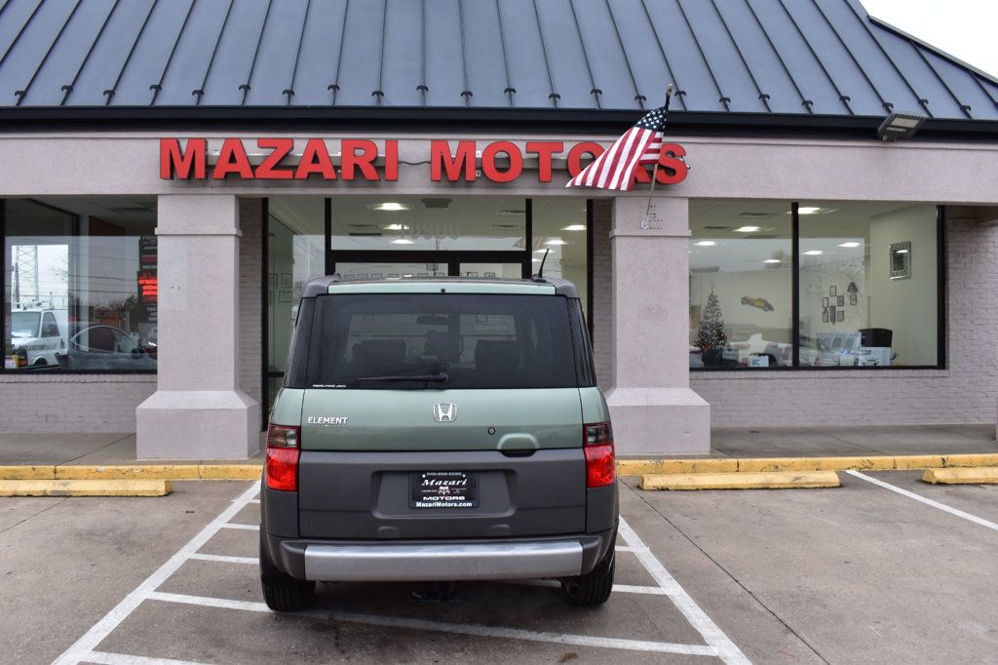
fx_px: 914
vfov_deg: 39.9
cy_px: 332
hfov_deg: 57.2
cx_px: 499
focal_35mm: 33
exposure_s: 1/50
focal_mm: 22
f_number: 8
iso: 400
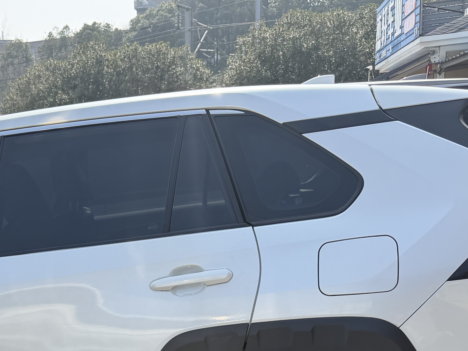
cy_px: 382
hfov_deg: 33.1
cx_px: 43
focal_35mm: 55
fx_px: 743
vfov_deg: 24.8
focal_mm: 6.8
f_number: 1.8
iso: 100
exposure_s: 1/2801
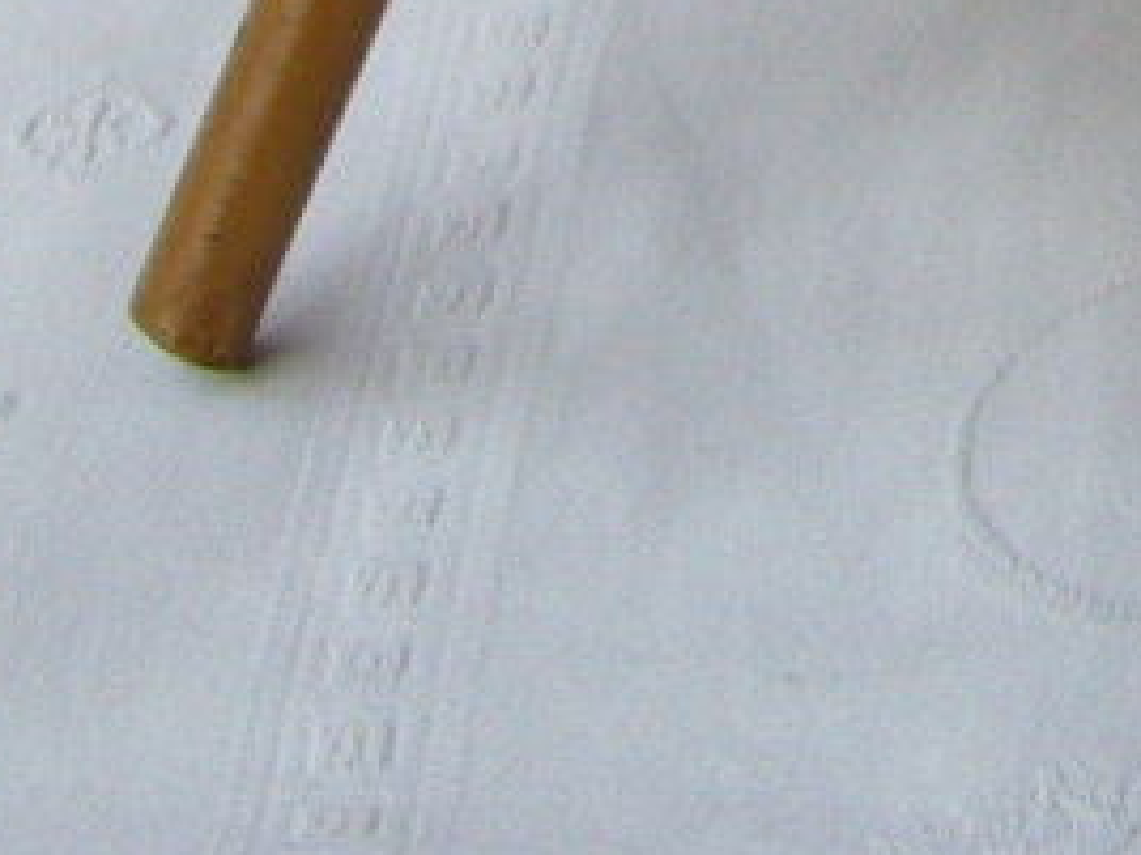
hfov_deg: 9.1
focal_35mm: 209
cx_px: 1916
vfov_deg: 6.6
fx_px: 6889
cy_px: -1519
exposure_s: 1/160
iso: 80
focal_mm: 5.8
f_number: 2.8
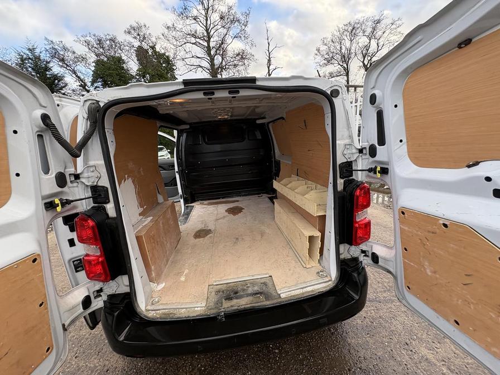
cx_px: 250
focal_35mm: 14
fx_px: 202
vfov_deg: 85.7
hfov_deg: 102.1
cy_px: 188
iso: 80
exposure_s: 1/137
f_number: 2.2
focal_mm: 2.22
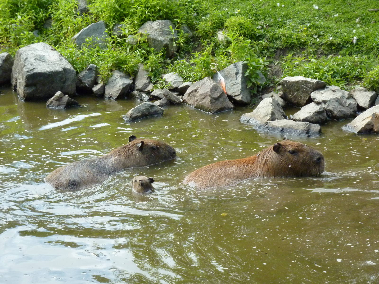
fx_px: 1303
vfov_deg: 12.5
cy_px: 142
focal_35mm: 119
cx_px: 190
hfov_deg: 16.6
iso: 400
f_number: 4.4
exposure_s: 1/400
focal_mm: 19.5
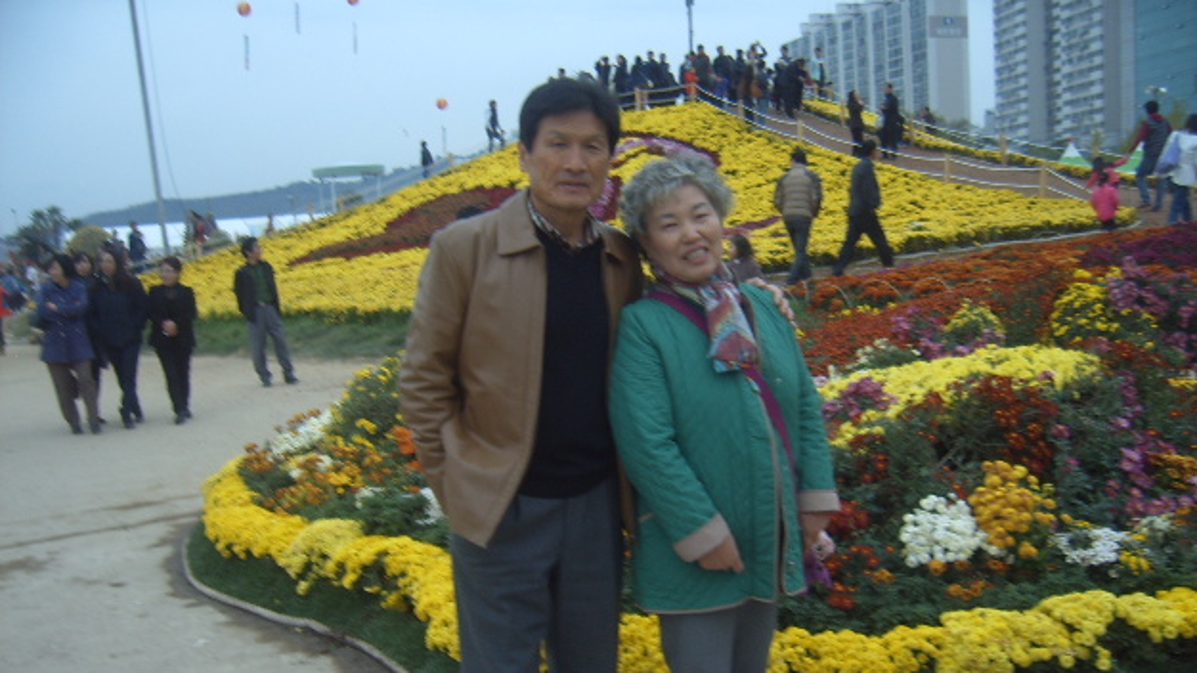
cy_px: 434
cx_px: 604
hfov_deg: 51.6
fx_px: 1238
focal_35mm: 39
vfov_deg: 30.3
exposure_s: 1/90
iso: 50
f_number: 2.8
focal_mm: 5.8
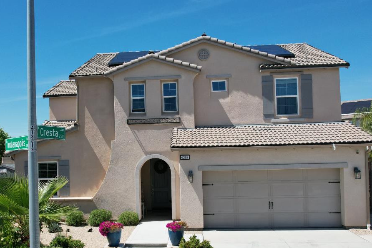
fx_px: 382
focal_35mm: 37
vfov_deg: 35.8
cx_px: 140
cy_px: 148
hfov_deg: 51.4
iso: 150
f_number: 2.8
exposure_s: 1/3000
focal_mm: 8.38
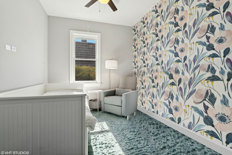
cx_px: 116
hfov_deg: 93.3
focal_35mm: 17
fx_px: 110
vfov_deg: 70.4
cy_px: 78
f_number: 7.1
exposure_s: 1/160
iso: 320
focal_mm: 17
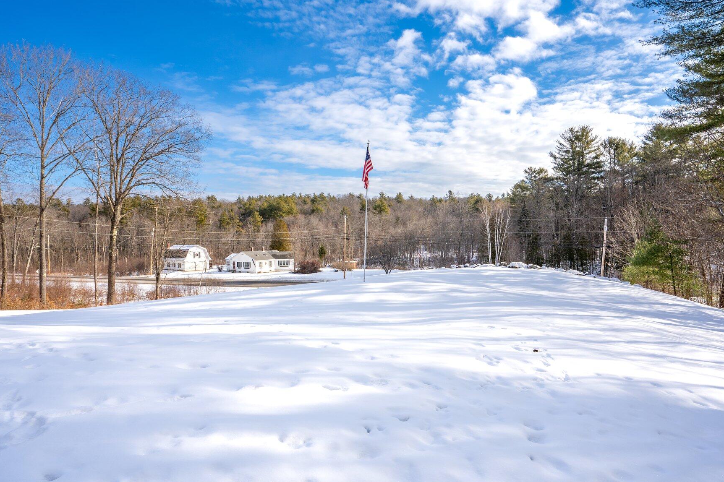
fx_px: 382
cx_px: 365
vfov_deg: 64.5
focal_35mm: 19
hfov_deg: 86.9
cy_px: 244
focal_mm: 16
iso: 64
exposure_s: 1/160
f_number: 13
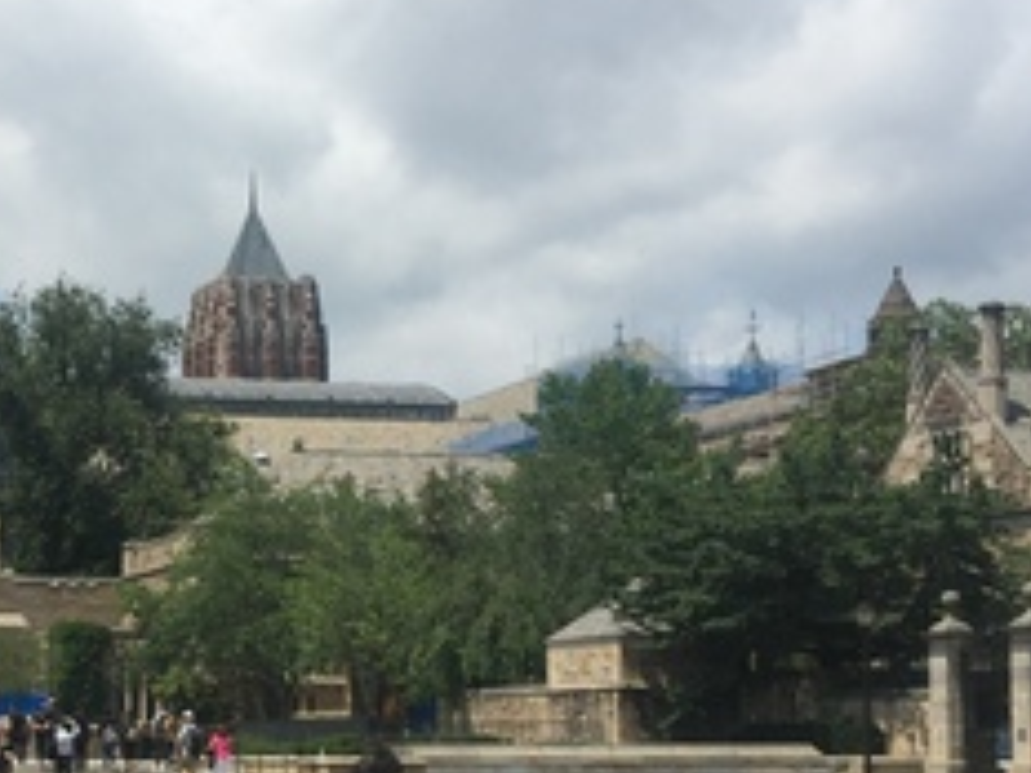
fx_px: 2383
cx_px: 40
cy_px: 644
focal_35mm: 80
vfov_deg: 18.2
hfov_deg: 23.5
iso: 32
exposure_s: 1/3049
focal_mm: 4.15
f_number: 2.2
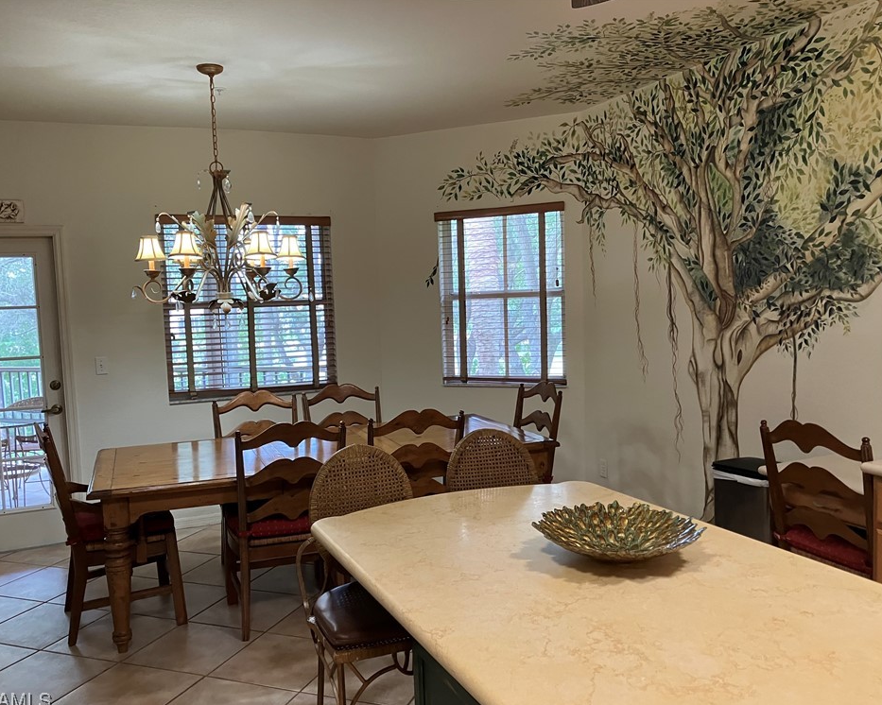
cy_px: 359
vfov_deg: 48.5
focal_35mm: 30
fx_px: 783
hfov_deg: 58.8
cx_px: 420
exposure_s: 1/60
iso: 160
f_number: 1.8
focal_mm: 3.99
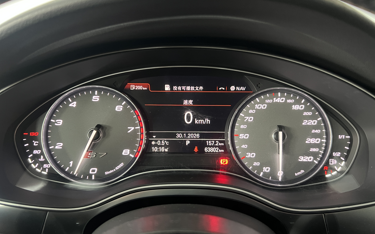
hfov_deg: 66.5
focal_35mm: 28
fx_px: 286
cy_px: 113
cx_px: 190
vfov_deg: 44.5
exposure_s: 1/36
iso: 500
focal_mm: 5.7
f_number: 1.5
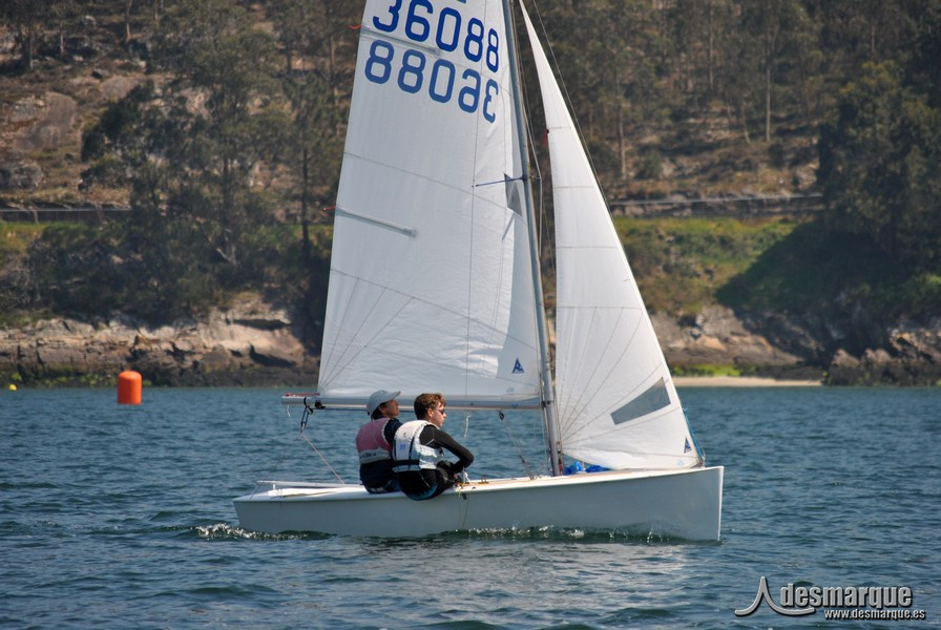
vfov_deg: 4.6
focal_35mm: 300
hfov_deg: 6.9
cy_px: 315
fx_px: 7852
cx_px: 470
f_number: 5.6
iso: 200
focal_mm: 200
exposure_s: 1/1000
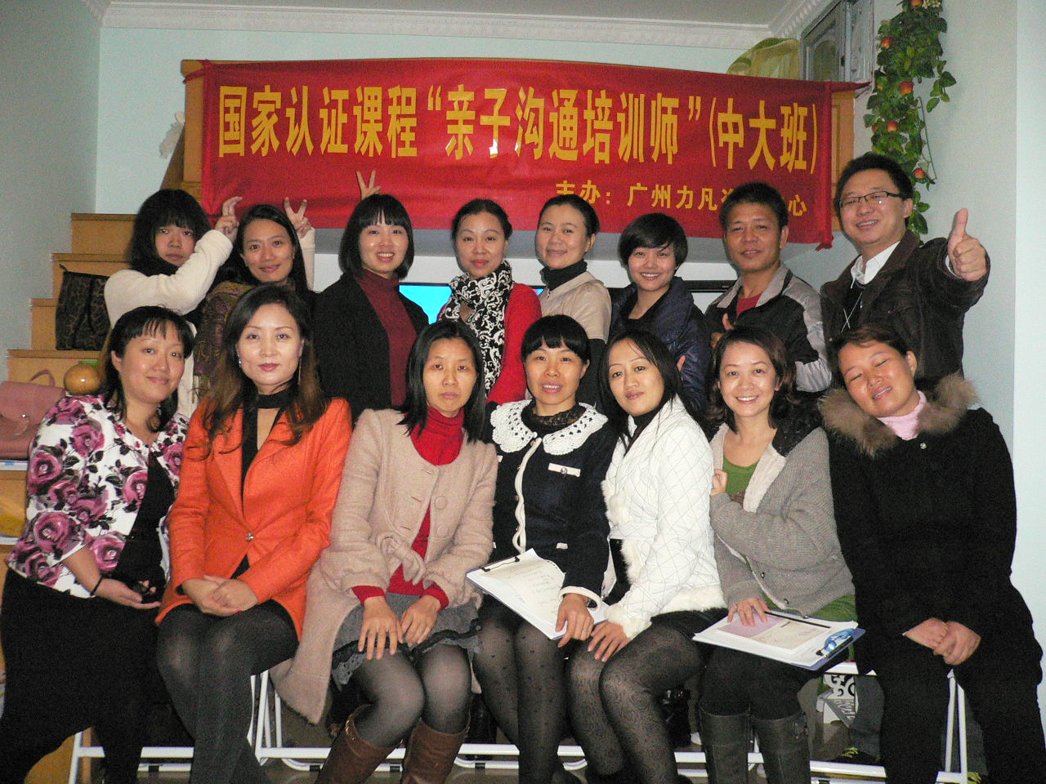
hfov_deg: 52.6
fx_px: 1058
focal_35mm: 35
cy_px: 392
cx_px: 523
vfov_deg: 40.7
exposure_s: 1/60
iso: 400
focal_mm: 5.8
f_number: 2.8
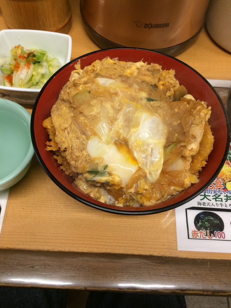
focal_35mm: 29
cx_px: 116
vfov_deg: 61.7
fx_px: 258
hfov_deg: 48.2
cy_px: 154
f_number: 2.2
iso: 100
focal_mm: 4.15
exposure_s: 1/30
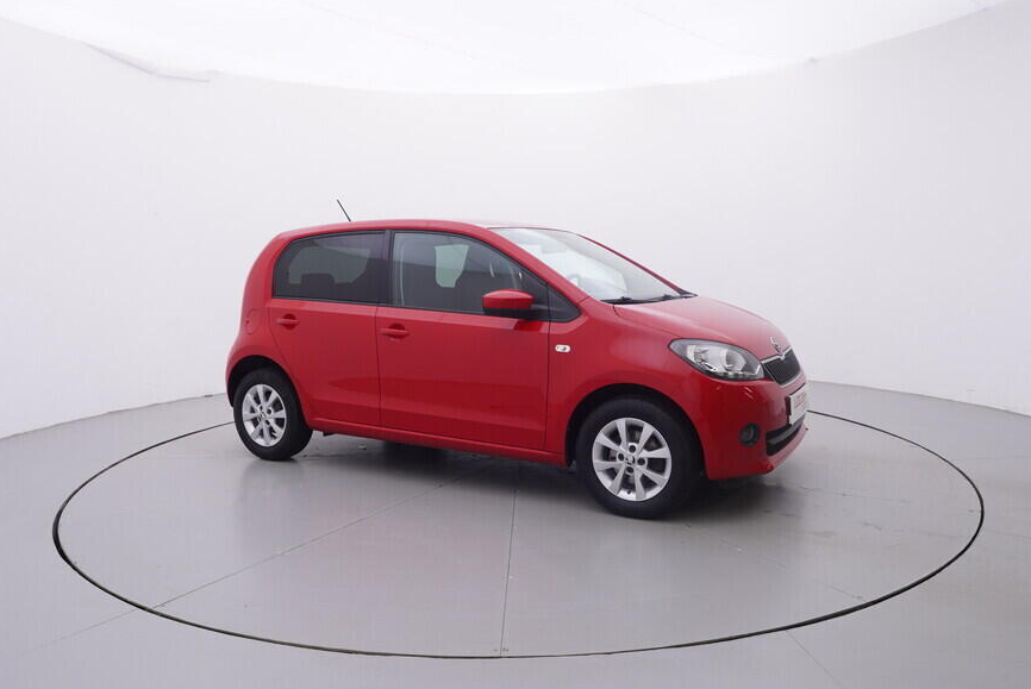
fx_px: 762
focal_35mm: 27
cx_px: 519
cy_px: 352
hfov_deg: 68.1
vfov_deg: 48.7
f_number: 5
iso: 200
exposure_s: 1/80
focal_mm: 15
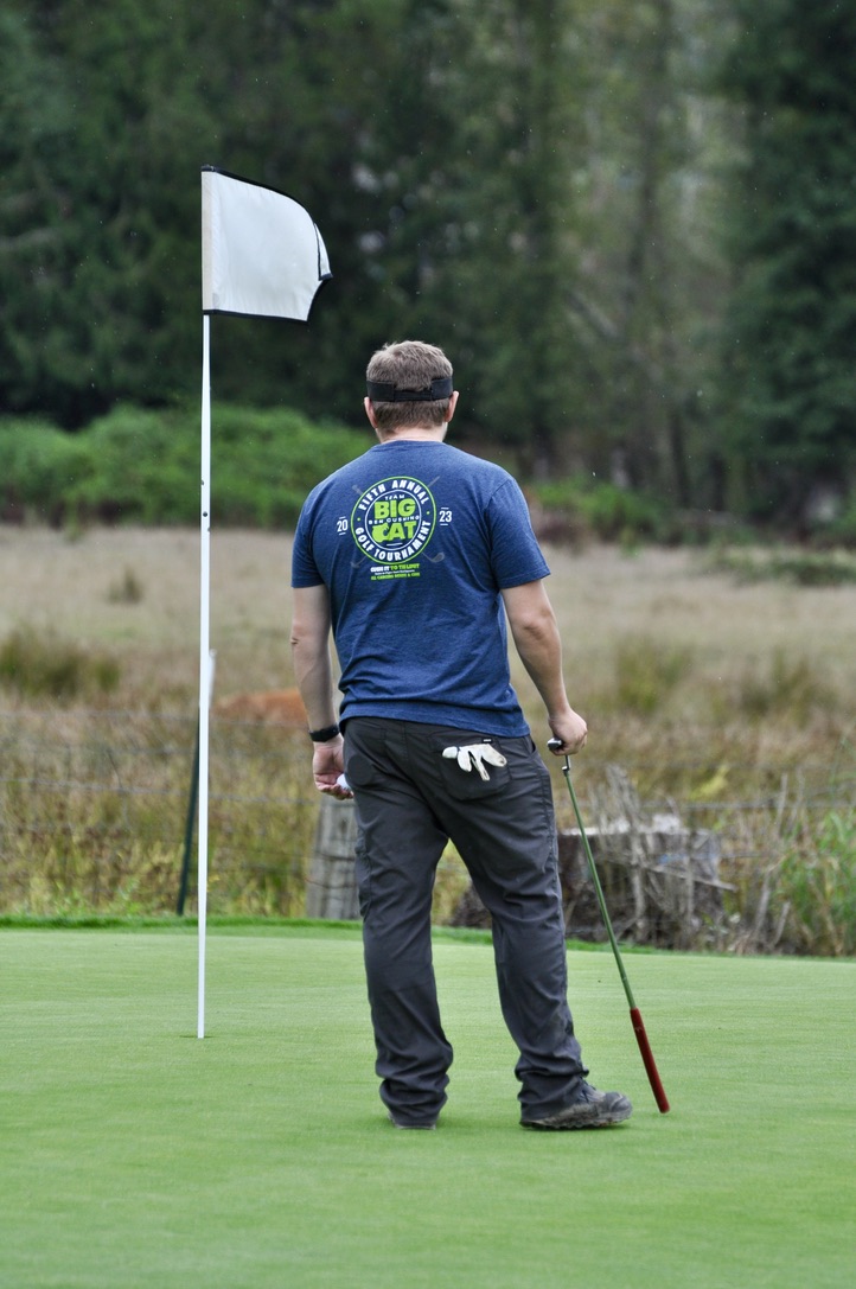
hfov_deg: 4.6
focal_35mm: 300
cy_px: 644
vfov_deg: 6.9
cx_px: 428
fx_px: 10727
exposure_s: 1/1000
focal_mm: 200
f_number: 5.3
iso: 400
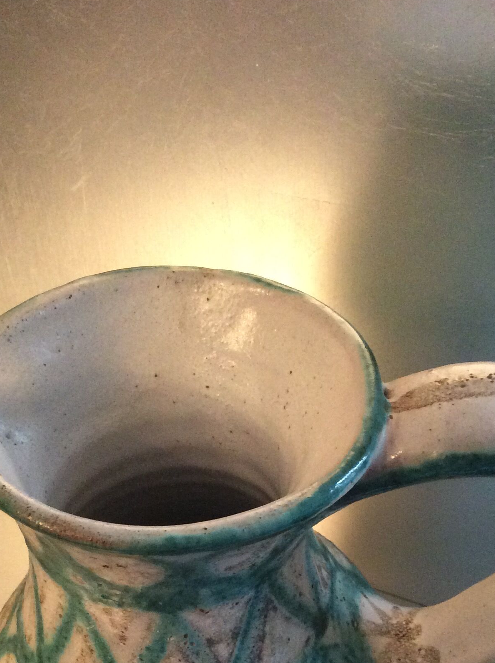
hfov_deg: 27.9
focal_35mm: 52
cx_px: 265
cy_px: 533
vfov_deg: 35.6
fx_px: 994
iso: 320
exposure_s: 1/25
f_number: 2.4
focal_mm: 3.3
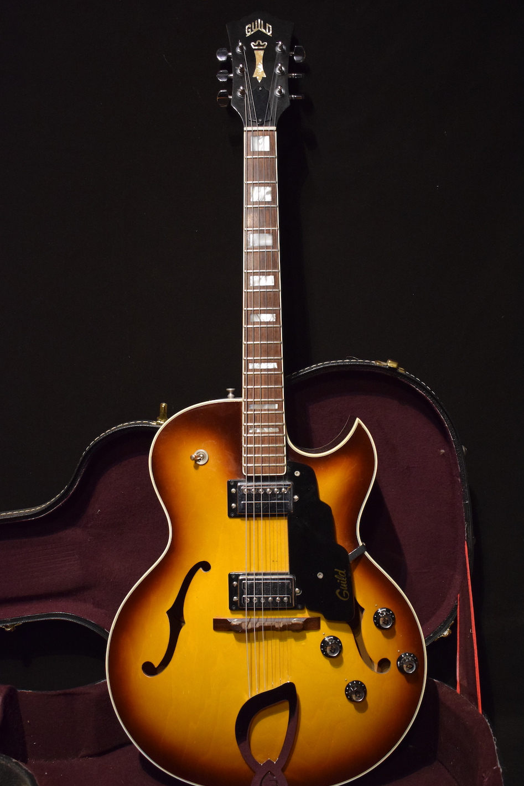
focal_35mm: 38
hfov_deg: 35.0
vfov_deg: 50.7
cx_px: 259
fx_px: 830
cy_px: 401
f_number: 4
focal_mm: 24
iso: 3200
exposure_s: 1/30
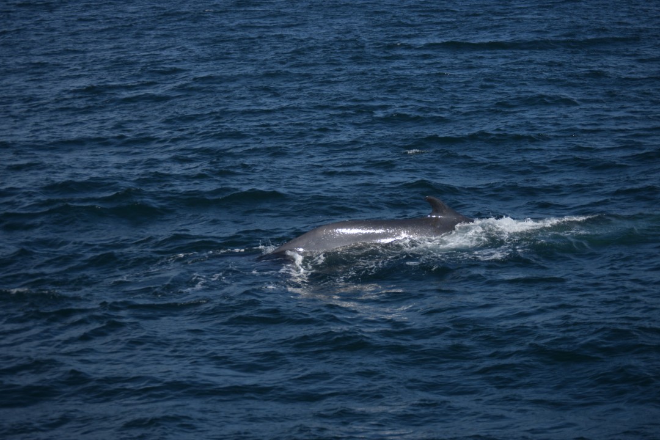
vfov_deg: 12.2
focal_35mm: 112
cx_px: 330
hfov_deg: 18.2
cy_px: 220
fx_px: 2062
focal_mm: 75
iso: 200
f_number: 4.2
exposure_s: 1/4000
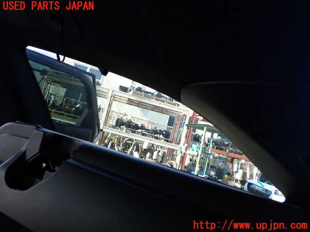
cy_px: 116
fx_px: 269
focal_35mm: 30
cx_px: 155
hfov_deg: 60.0
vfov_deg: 46.8
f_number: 2.3
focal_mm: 5.4
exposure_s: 1/80
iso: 100
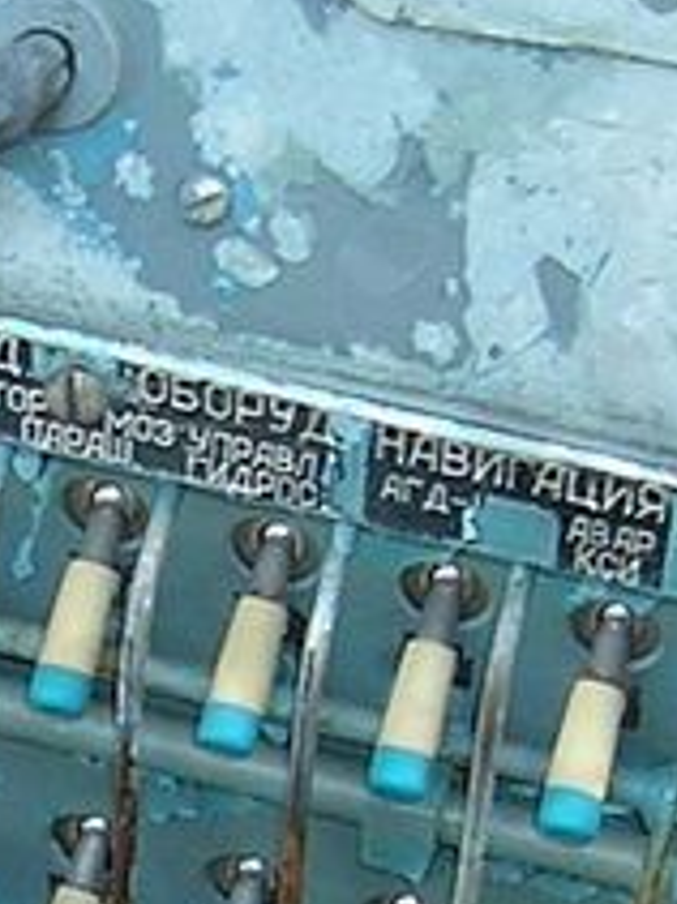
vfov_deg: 9.6
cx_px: 150
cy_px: 797
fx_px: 5377
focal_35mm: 206
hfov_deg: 7.2
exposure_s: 1/48.2
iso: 50
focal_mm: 5.7
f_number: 2.9
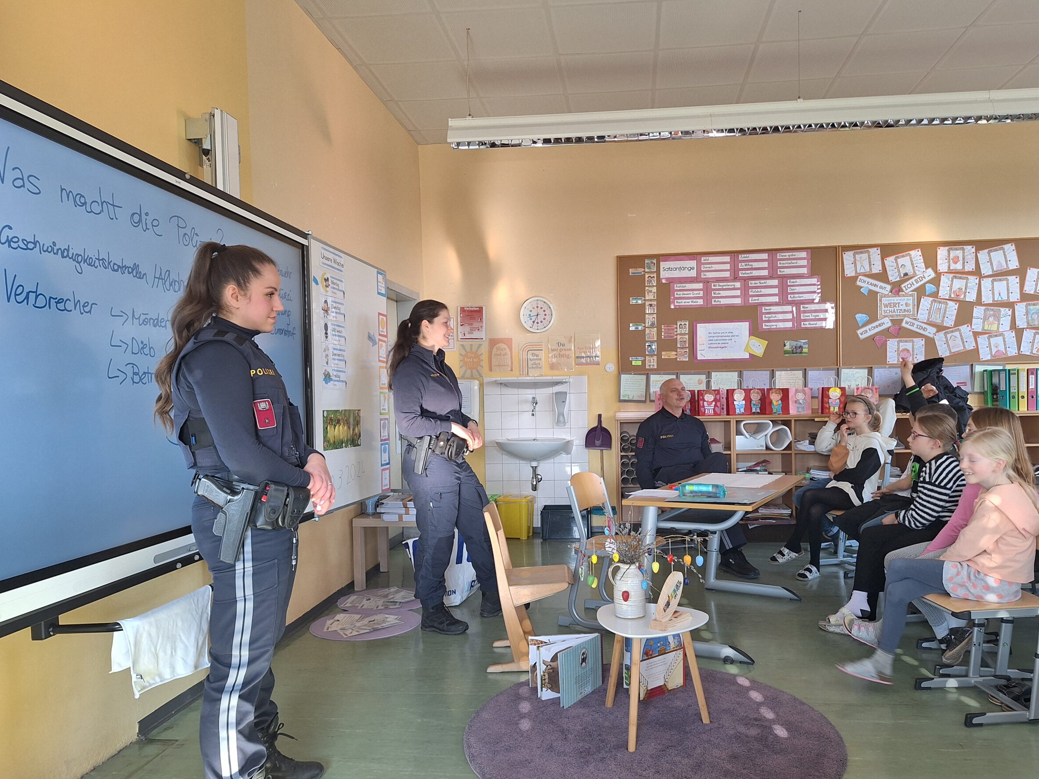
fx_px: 750
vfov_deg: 54.8
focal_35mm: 25
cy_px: 415
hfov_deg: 69.3
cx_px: 556
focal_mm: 5.54
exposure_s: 1/50
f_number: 1.8
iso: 64
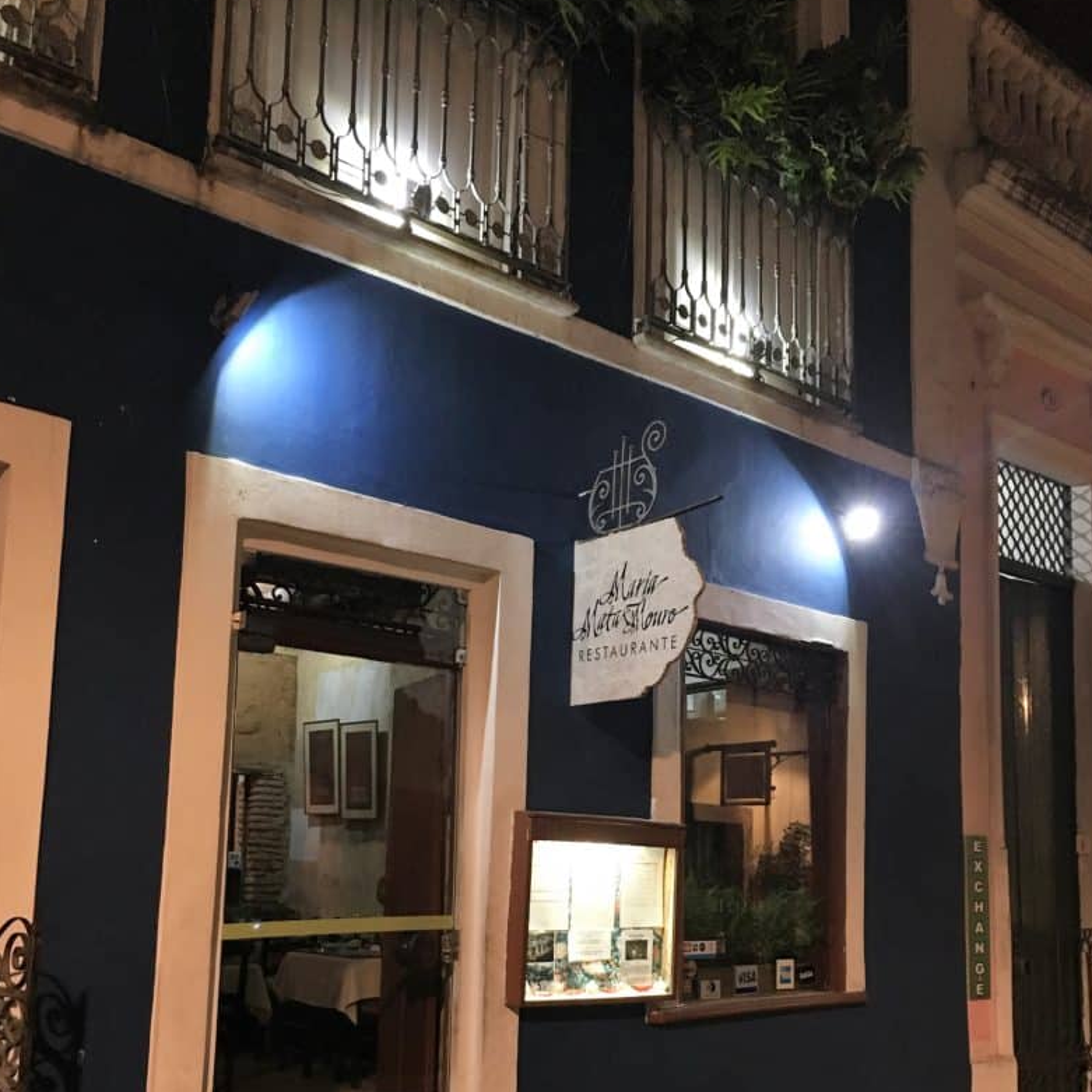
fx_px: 1249
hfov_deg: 47.2
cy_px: 725
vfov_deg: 46.5
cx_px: 552
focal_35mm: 35
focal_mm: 4.15
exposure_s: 1/17
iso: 200
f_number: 2.2
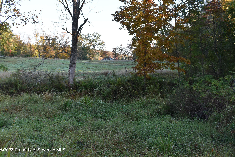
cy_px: 78
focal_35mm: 36
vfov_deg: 36.9
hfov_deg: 53.1
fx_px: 235
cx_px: 118
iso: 400
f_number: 6.3
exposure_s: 1/160
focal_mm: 24
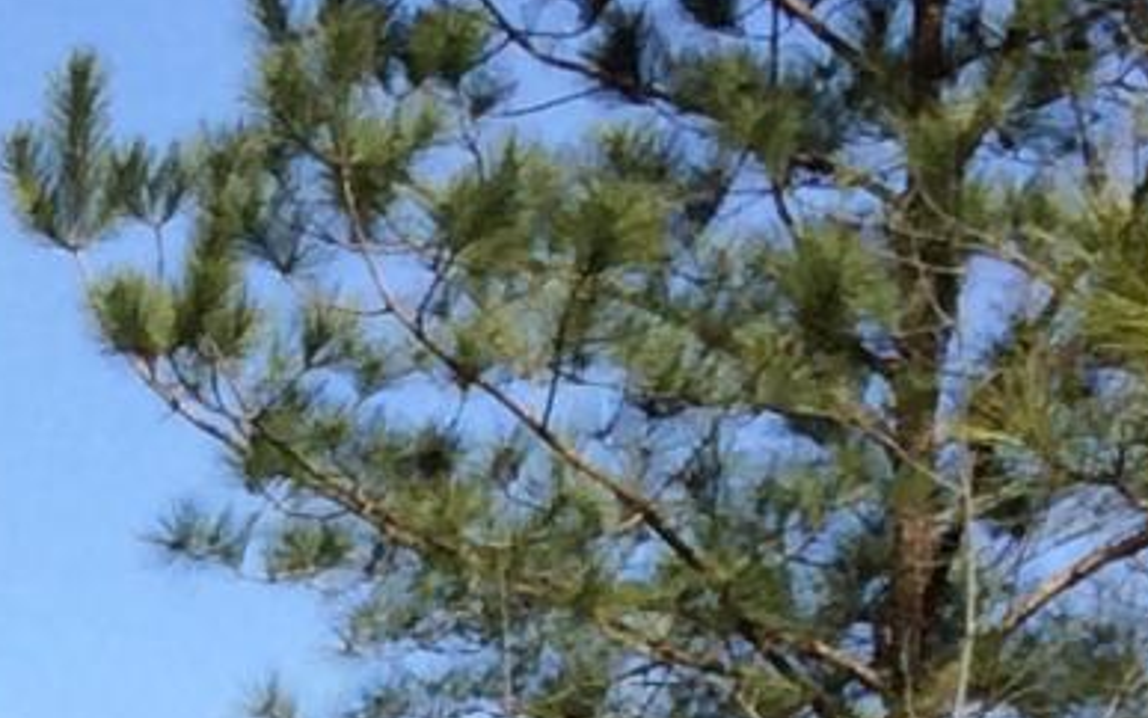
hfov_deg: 8.0
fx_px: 7447
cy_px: 2839
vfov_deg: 5.0
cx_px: -1810
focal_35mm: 238
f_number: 2.2
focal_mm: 4.15
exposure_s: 1/1709
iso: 32
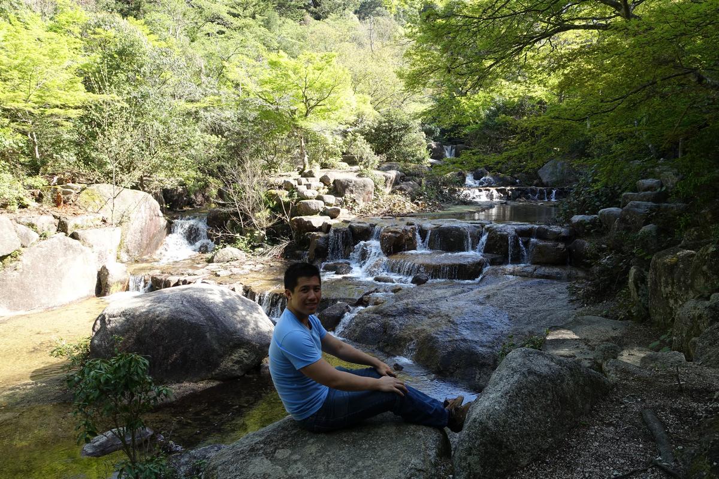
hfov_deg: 73.7
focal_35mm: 24
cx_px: 360
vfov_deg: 53.1
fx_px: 479
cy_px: 240
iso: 125
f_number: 4
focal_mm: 8.8
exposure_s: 1/125
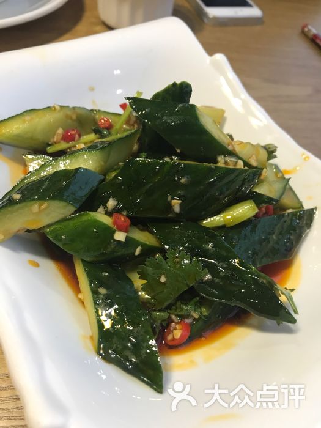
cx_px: 160
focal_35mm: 28
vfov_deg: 63.4
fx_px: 346
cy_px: 214
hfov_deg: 49.7
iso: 40
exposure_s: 1/20
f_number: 1.8
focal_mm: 3.99
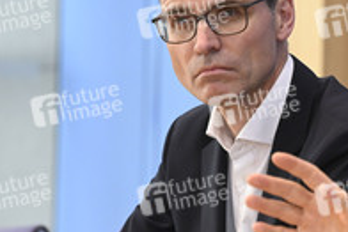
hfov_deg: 6.6
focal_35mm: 310
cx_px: 384
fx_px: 2999
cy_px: 62
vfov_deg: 4.4
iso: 3200
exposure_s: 1/500
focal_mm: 135
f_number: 5.6
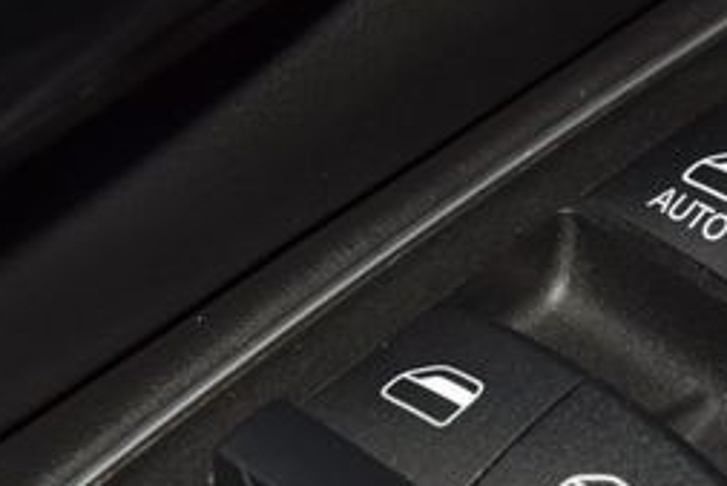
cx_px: 764
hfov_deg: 7.7
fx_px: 5375
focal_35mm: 266
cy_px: 211
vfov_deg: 5.2
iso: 100
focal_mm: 70
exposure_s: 1/125
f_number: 8
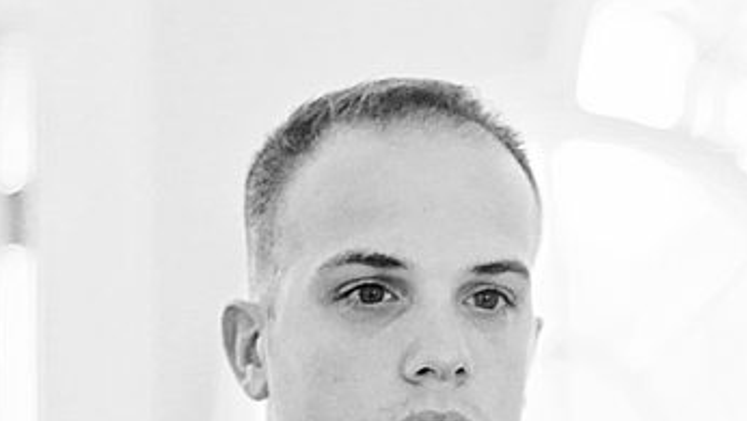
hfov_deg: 10.0
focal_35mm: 213
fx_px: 4221
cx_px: 764
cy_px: 736
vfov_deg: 5.6
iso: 500
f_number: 1.8
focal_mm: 50
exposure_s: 1/800
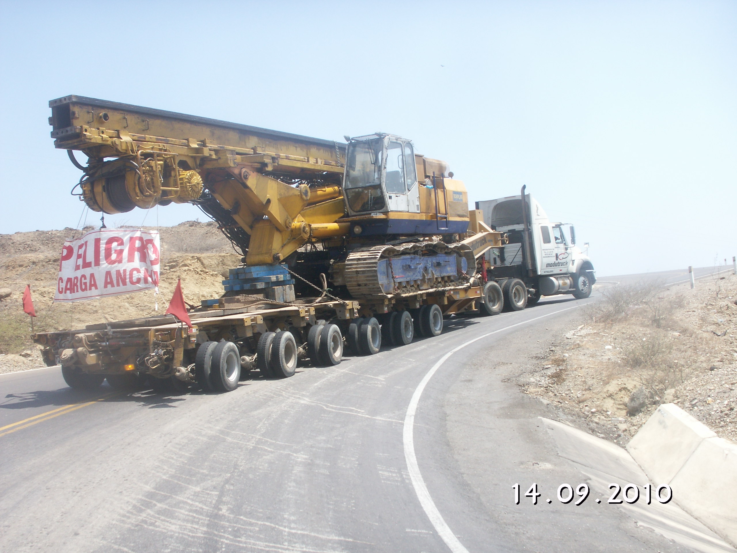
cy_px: 276
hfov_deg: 50.1
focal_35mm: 37
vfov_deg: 38.7
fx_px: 788
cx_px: 368
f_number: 7.1
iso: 50
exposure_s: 1/160
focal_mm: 7.7
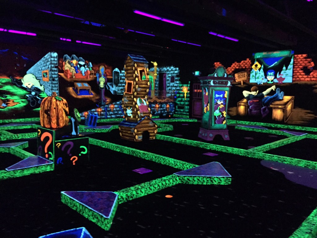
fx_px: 266
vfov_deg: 48.2
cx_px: 158
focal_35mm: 29
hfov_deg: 61.7
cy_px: 119
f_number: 2.2
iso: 800
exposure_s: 1/15
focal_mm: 4.15
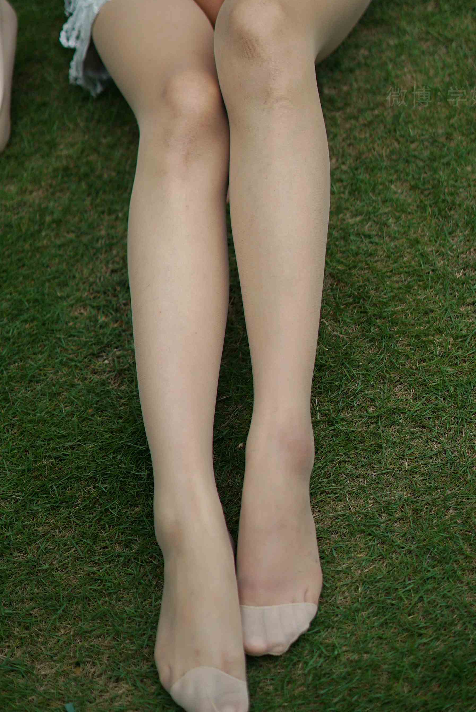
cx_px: 227
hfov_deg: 17.3
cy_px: 238
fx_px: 1565
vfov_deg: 25.5
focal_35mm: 79
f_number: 1.8
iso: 200
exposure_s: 1/8000
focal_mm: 50
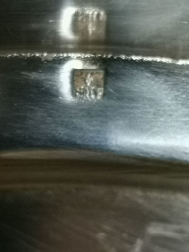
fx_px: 990
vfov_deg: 14.5
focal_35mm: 136
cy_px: 126
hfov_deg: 10.9
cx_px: 94
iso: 320
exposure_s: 1/50
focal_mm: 5.56
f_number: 1.6
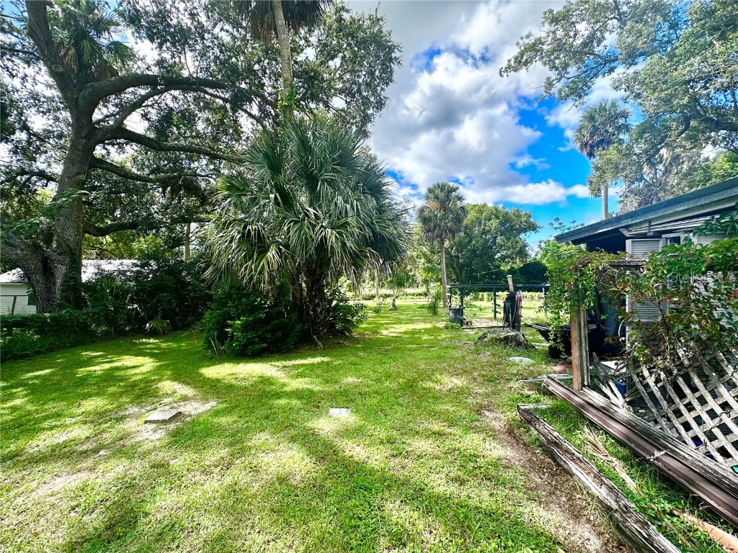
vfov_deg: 85.7
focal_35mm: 14
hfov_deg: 102.1
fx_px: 298
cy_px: 276
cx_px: 369
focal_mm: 2.22
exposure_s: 1/602
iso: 40
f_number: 2.2
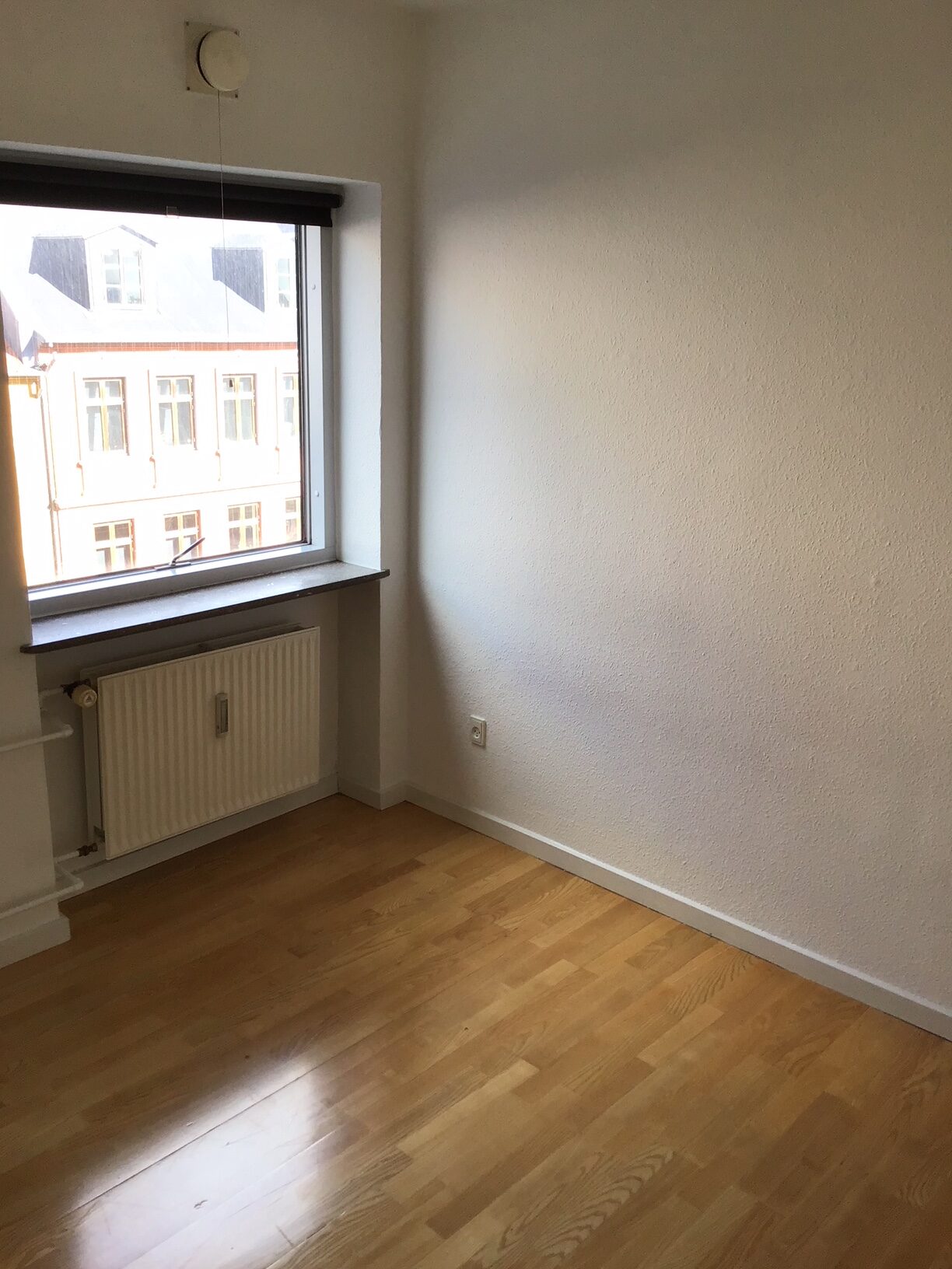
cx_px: 476
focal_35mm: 31
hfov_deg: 45.4
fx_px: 1137
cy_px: 634
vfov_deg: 58.4
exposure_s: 1/100
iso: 25
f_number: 2.4
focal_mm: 3.3
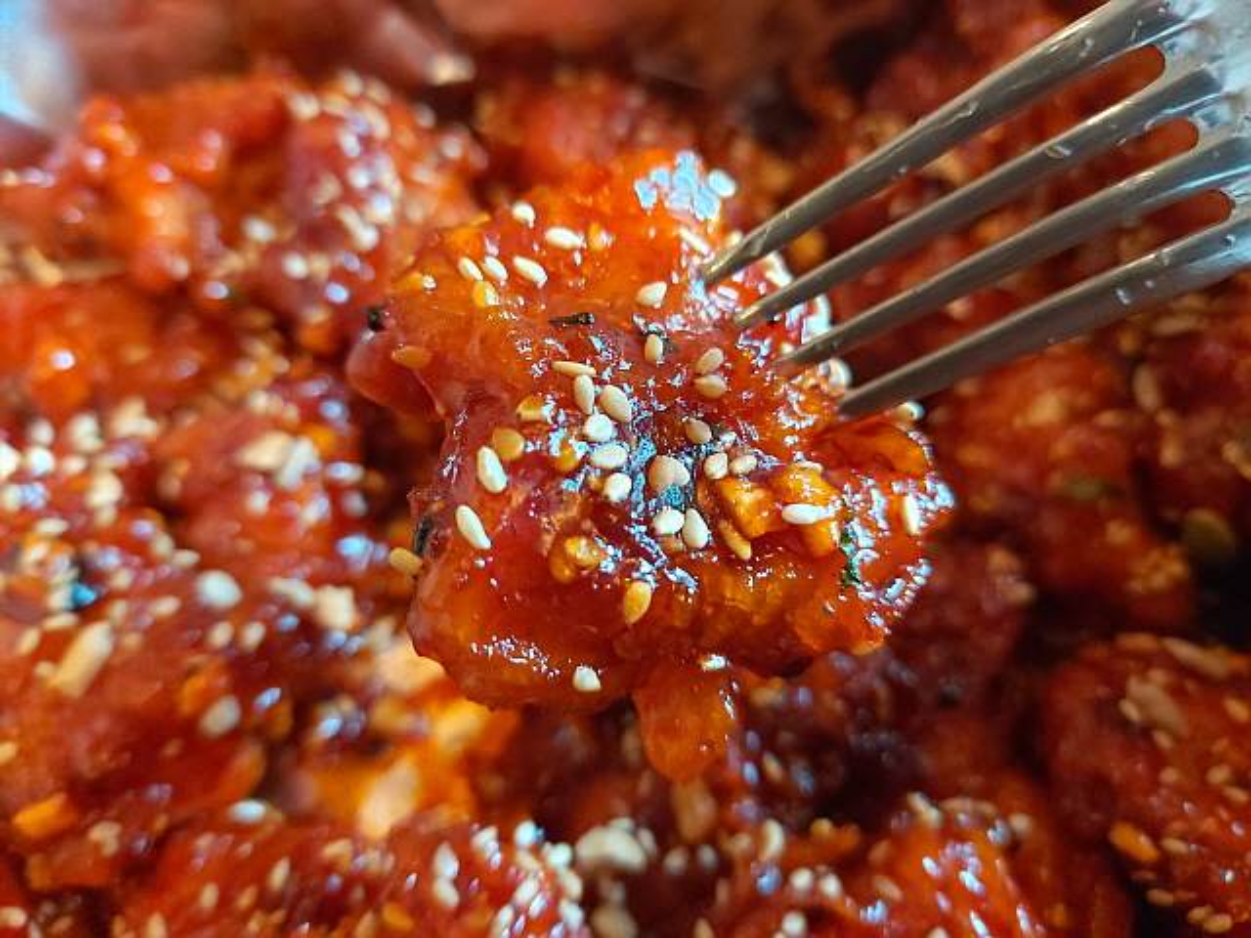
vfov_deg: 54.9
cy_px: 469
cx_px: 626
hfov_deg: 69.4
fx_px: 903
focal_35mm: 25
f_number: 2
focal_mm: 4.58
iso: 640
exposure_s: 1/20
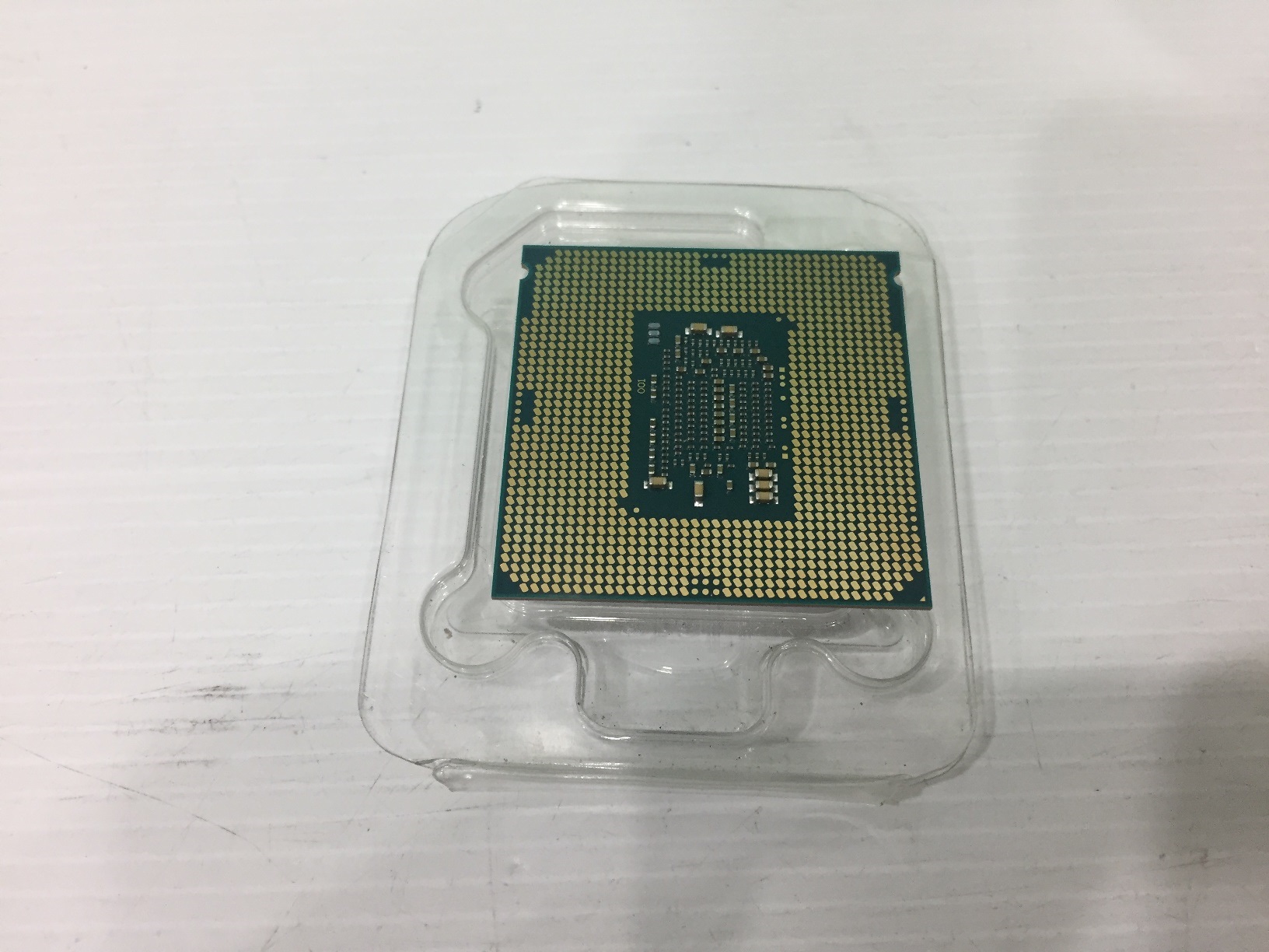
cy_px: 476
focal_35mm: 29
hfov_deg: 61.7
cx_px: 634
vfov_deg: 48.2
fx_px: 1063
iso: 64
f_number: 2.2
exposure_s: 1/33
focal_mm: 4.15
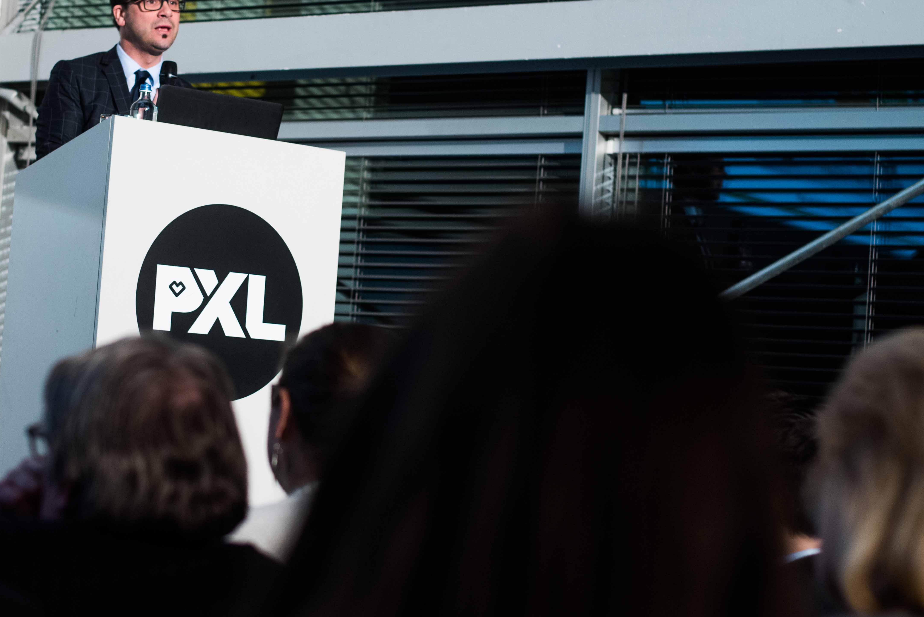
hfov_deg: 28.7
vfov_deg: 19.4
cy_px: 232
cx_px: 353
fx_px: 1797
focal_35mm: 70
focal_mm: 50
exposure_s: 1/80
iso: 800
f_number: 2.8
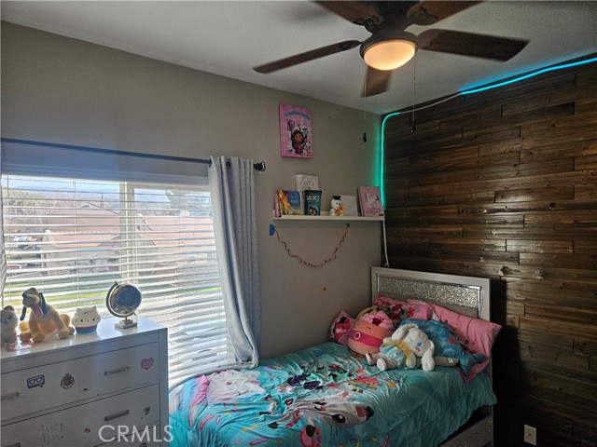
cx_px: 298
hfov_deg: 73.9
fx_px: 397
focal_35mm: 23
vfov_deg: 58.9
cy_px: 224
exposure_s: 1/207
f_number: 1.8
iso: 100
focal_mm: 5.4
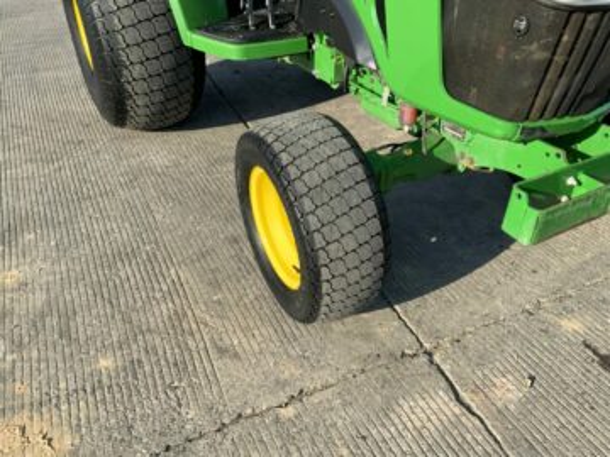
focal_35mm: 29
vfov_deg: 48.2
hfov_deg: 61.7
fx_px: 511
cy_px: 228
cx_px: 305
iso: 16
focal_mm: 3
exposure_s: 1/978
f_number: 1.8
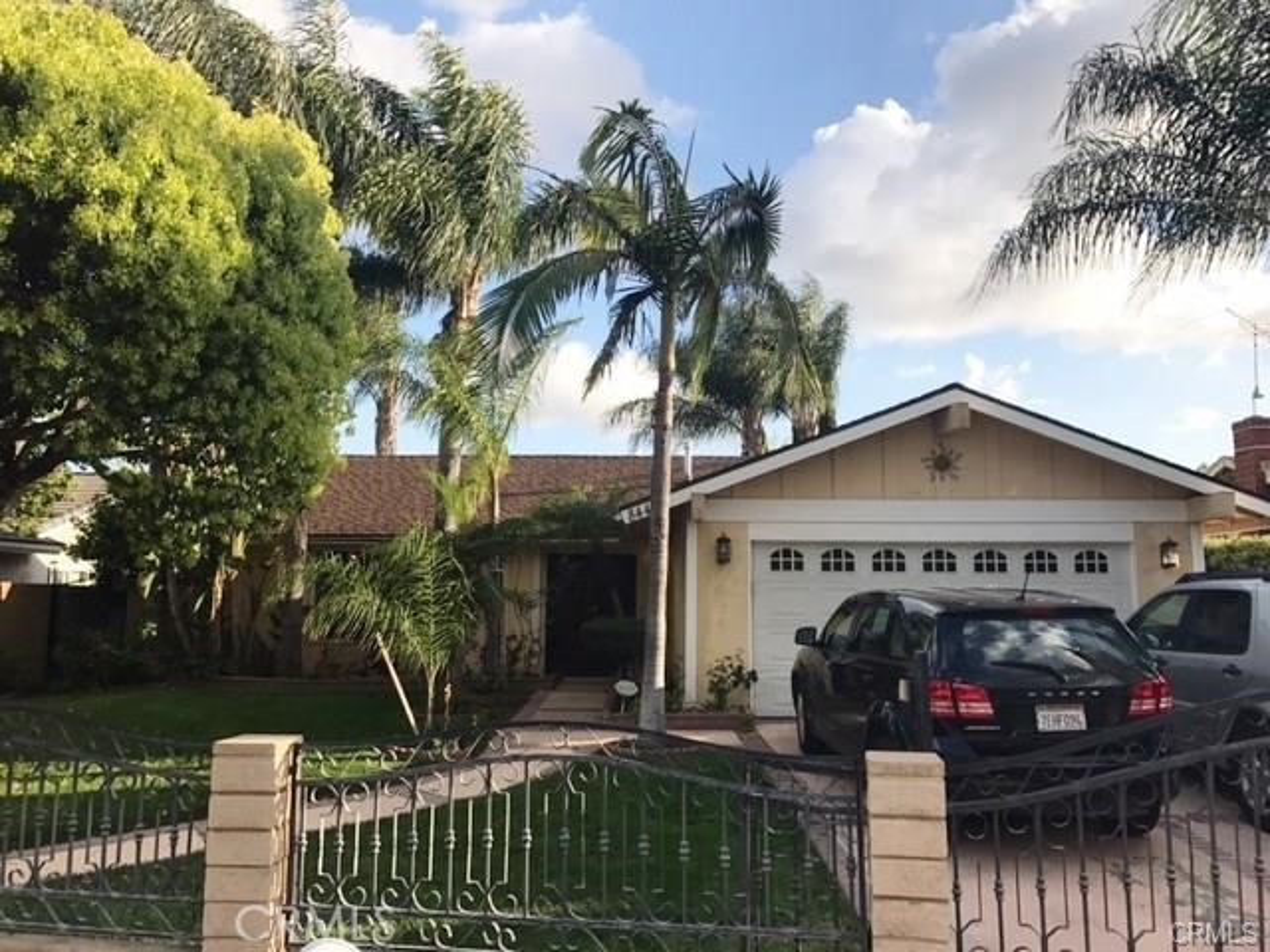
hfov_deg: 63.4
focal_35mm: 28
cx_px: 635
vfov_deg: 49.7
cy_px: 476
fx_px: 1027
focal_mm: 3.99
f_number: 1.8
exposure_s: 1/1182
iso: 20
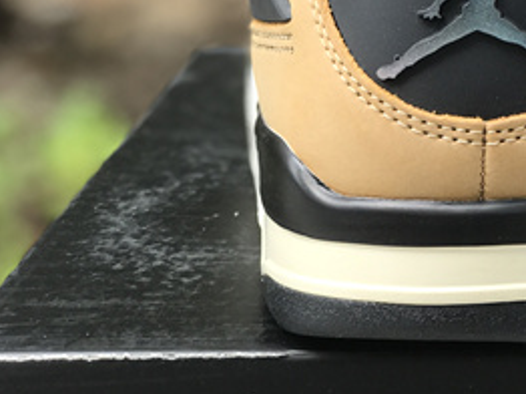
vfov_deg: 9.1
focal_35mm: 161
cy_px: -102
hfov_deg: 11.9
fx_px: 2444
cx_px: 725
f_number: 2.8
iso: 20
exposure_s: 1/183
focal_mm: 6.6
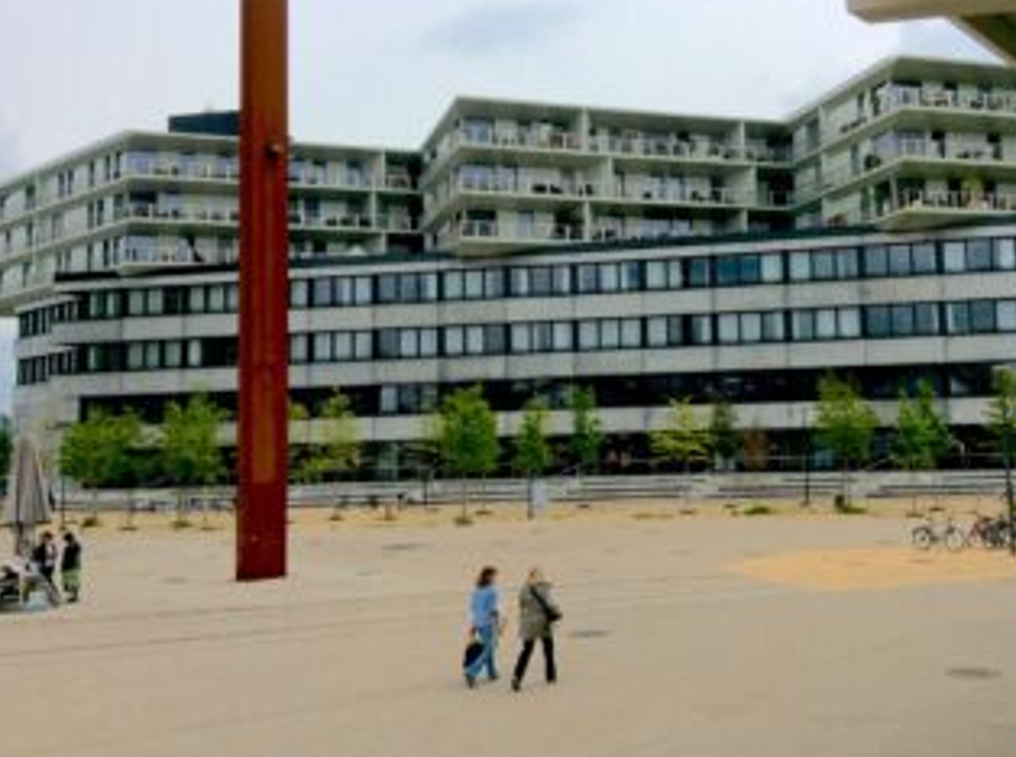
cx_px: 618
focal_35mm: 41
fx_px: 1201
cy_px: 333
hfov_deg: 45.6
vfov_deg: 35.0
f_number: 2.4
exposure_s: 1/2488
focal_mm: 3.3
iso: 32
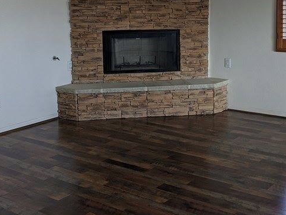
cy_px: 55
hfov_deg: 33.7
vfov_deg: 25.4
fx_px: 471
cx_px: 157
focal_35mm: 57
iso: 120
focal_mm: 4.38
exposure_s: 1/120
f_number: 1.73
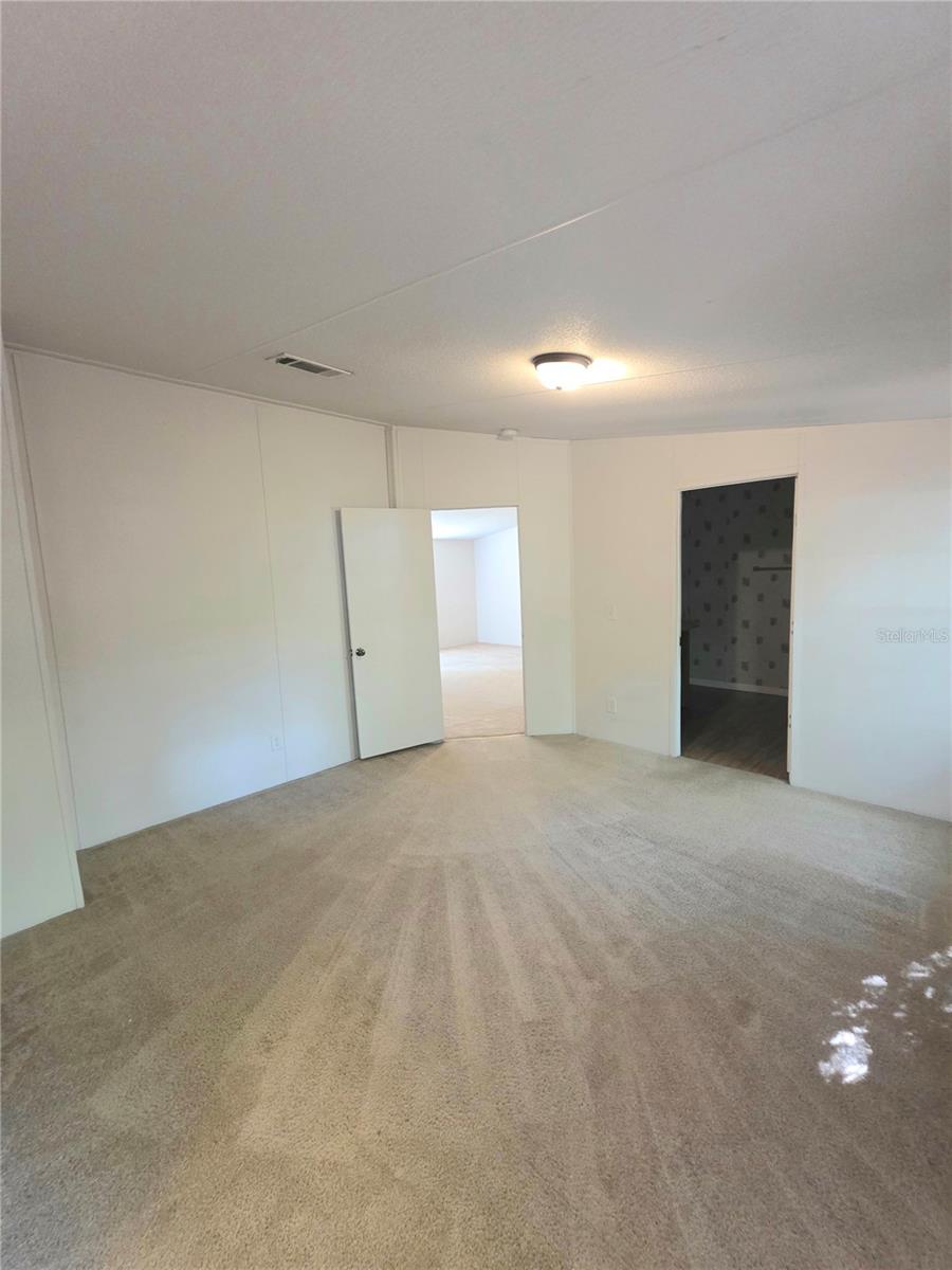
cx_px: 476
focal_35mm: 13
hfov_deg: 89.9
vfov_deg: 106.2
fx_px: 477
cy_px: 635
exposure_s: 1/60.2
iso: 640
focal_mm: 2.2
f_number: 1.9
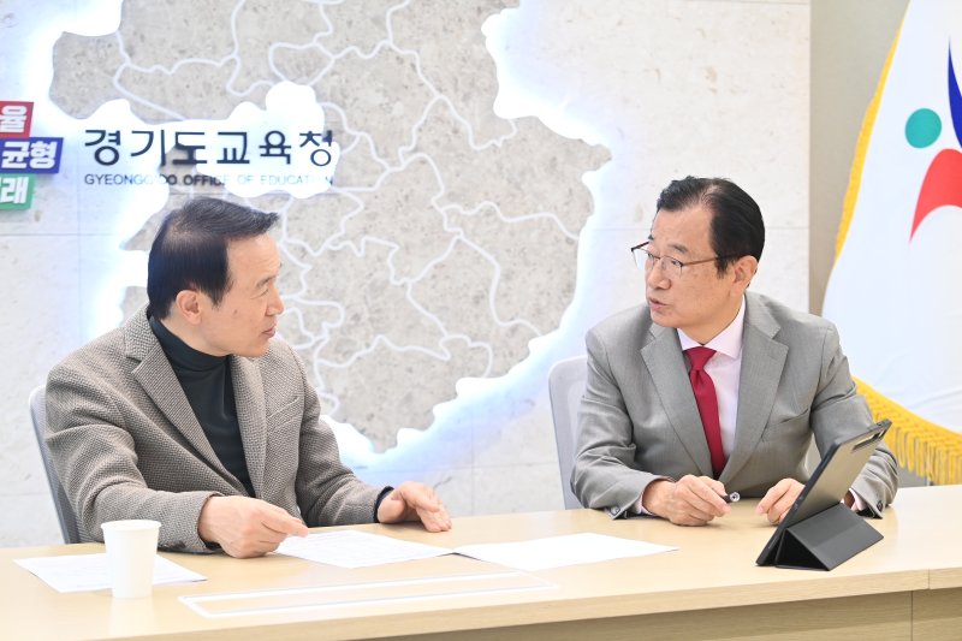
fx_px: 2004
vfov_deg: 18.2
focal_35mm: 75
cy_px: 320
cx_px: 481
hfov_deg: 27.0
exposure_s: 1/80
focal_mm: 75
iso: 800
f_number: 4
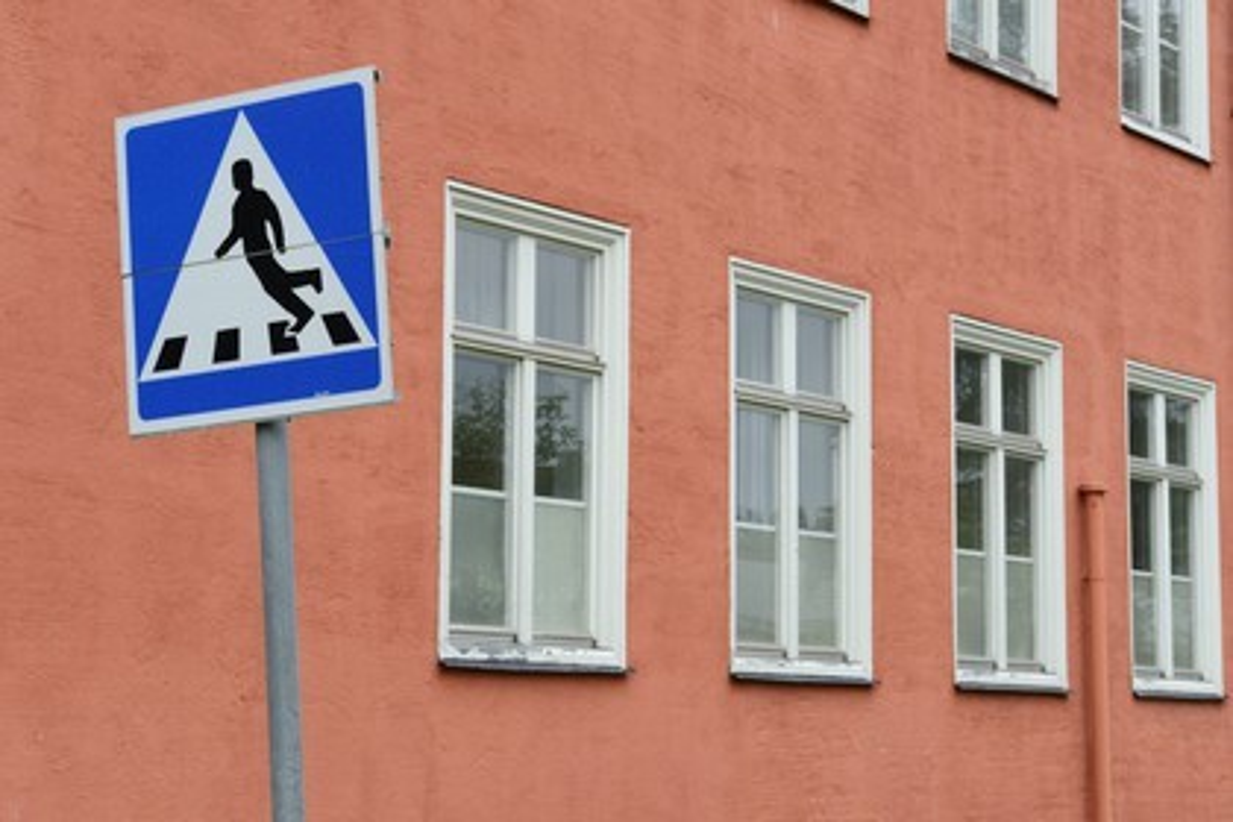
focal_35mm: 70
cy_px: 411
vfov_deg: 19.5
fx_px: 2397
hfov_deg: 28.8
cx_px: 616
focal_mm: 70
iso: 800
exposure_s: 1/160
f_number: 14
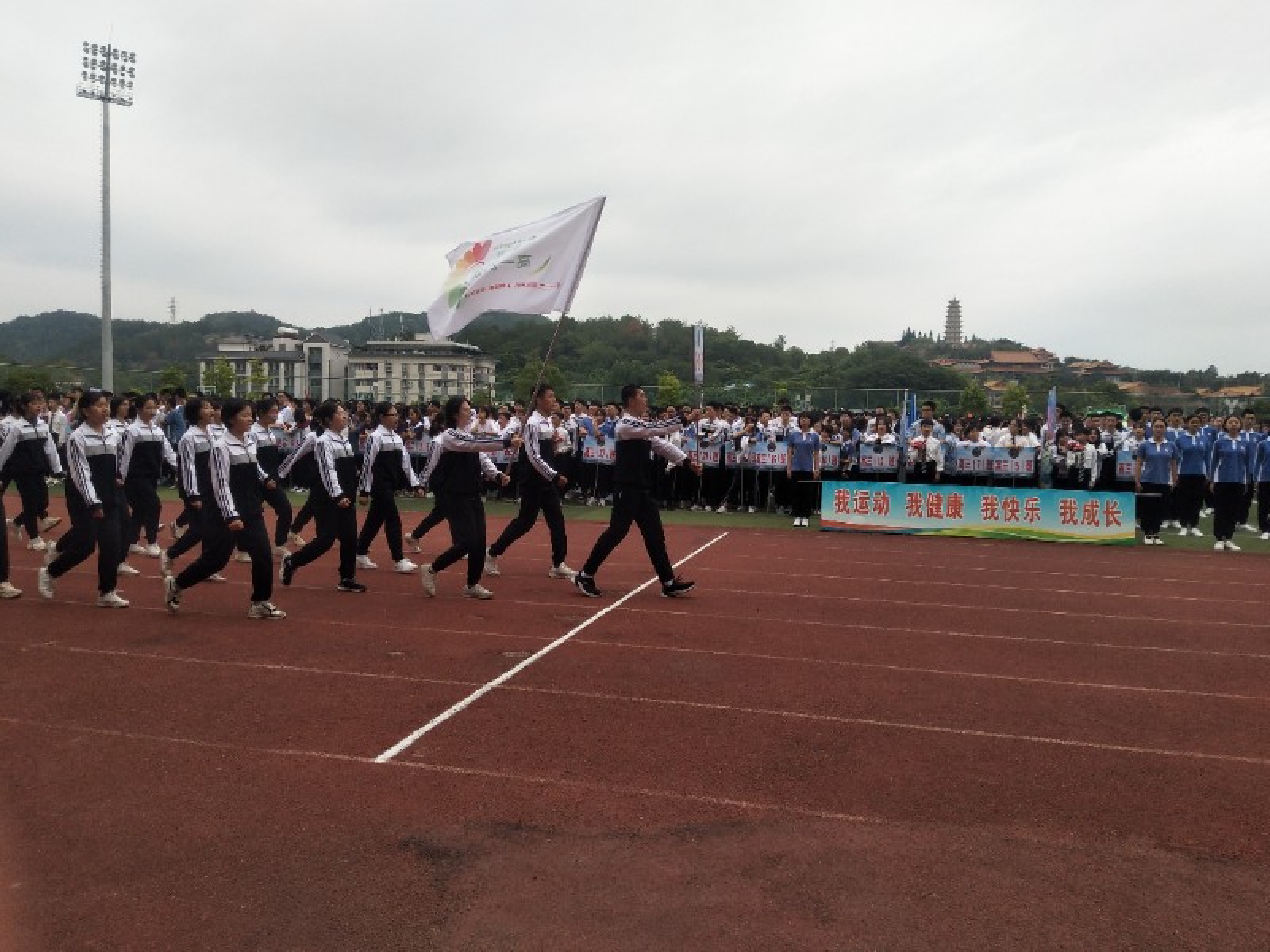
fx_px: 954
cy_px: 476
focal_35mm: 26
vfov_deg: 53.1
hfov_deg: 67.3
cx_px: 635
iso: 50
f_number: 2
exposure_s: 1/343
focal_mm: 3.88
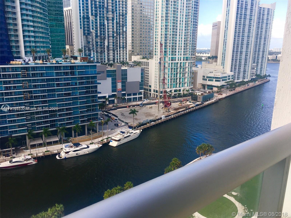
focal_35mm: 29
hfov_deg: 61.7
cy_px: 109
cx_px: 146
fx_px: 244
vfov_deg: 48.2
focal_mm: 4.15
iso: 25
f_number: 2.2
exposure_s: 1/481
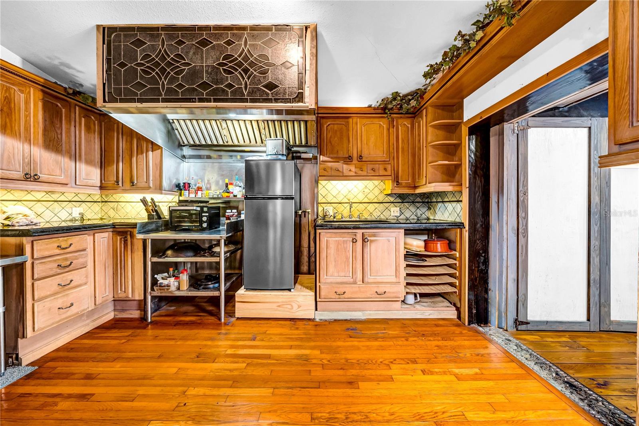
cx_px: 320
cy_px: 213
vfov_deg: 90.1
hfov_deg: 112.6
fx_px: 213
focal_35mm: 12
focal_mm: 12
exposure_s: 1/50
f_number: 4.5
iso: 800
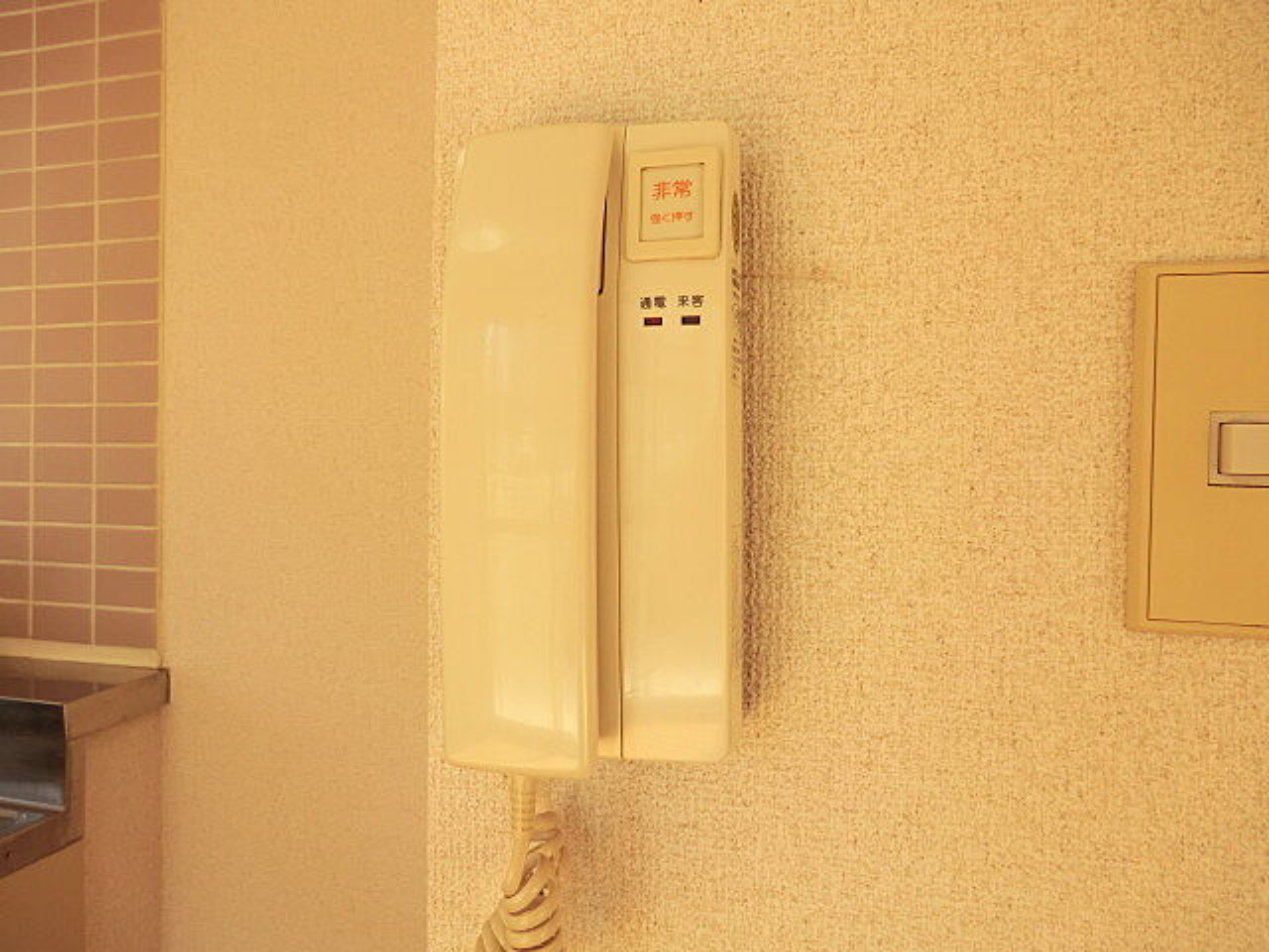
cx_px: 634
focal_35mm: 24
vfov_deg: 56.8
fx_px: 880
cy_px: 476
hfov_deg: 71.6
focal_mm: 4.3
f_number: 3.2
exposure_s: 1/100
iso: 80
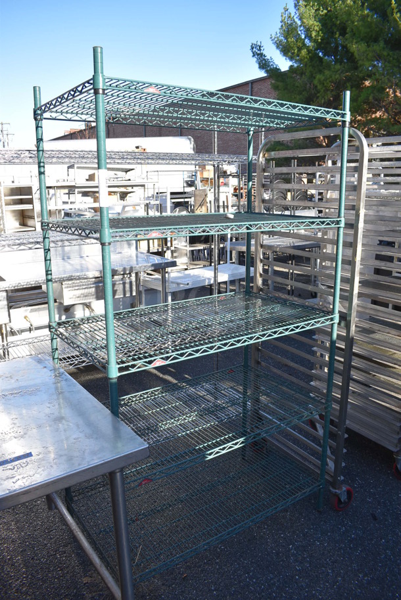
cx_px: 200
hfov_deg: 48.0
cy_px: 300
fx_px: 450
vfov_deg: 67.3
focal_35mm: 27
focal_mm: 18
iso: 200
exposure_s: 1/250
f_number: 6.3
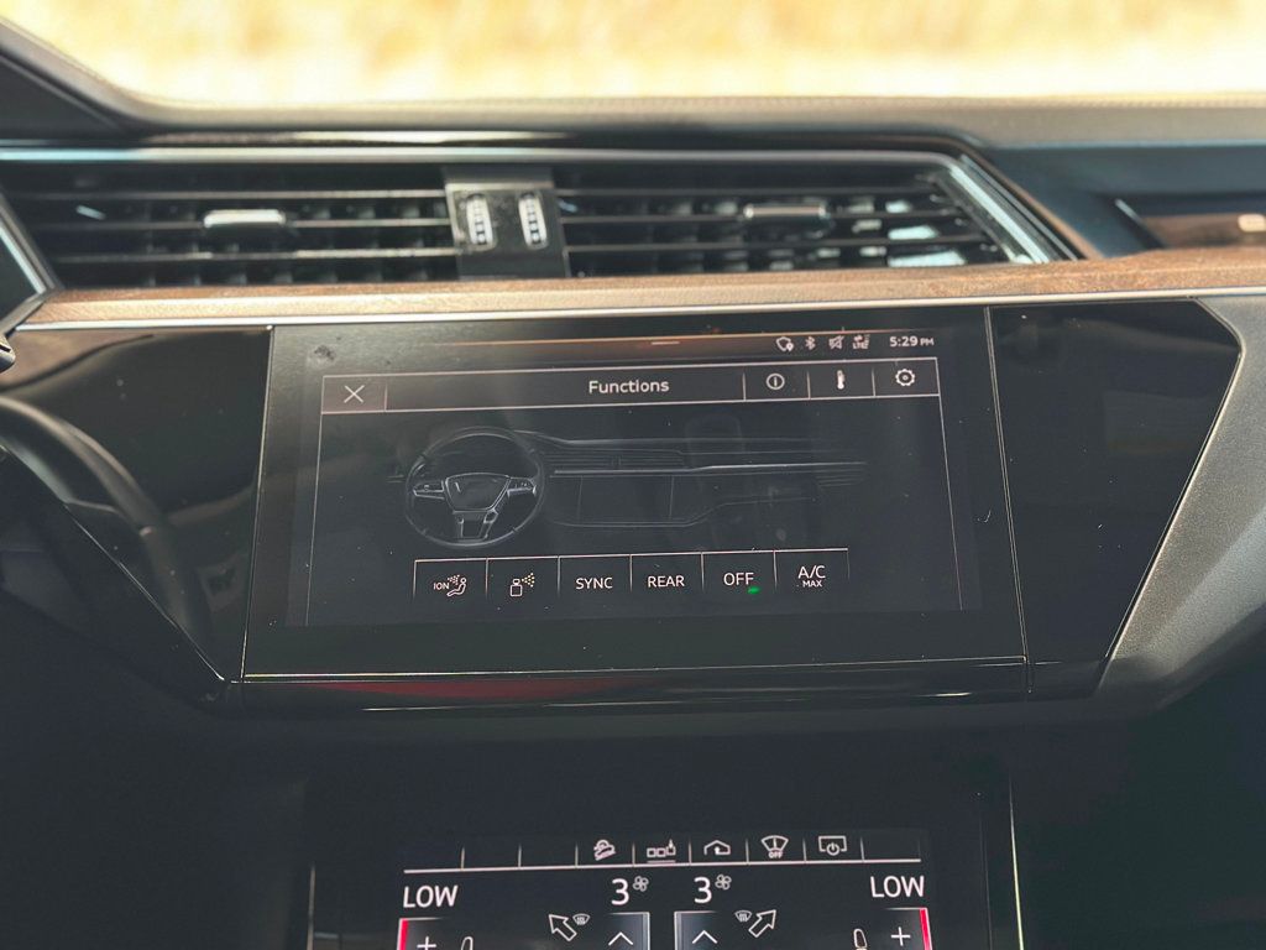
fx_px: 1755
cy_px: 475
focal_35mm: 48
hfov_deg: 39.7
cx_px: 633
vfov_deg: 30.3
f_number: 1.78
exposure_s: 1/30
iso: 640
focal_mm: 6.86
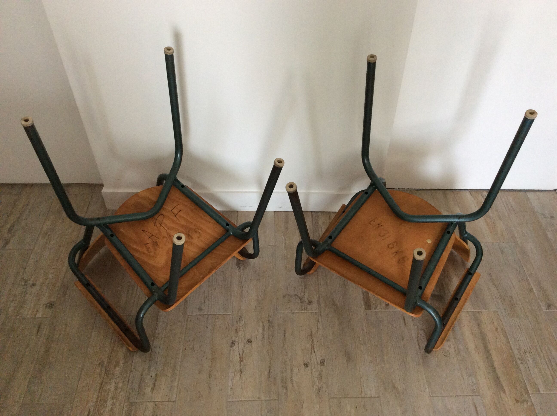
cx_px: 278
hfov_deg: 56.9
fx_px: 514
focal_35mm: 32
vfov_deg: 44.1
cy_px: 208
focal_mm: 3.3
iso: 125
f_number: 2.4
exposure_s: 1/25
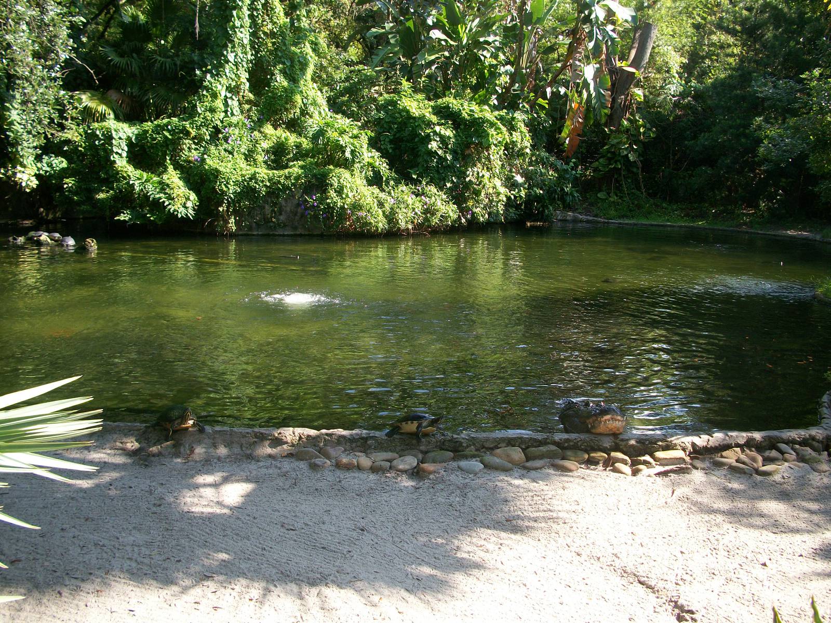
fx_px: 840
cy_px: 312
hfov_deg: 52.6
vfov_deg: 40.7
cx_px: 416
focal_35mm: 35
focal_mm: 6.3
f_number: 3.1
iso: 80
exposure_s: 1/200
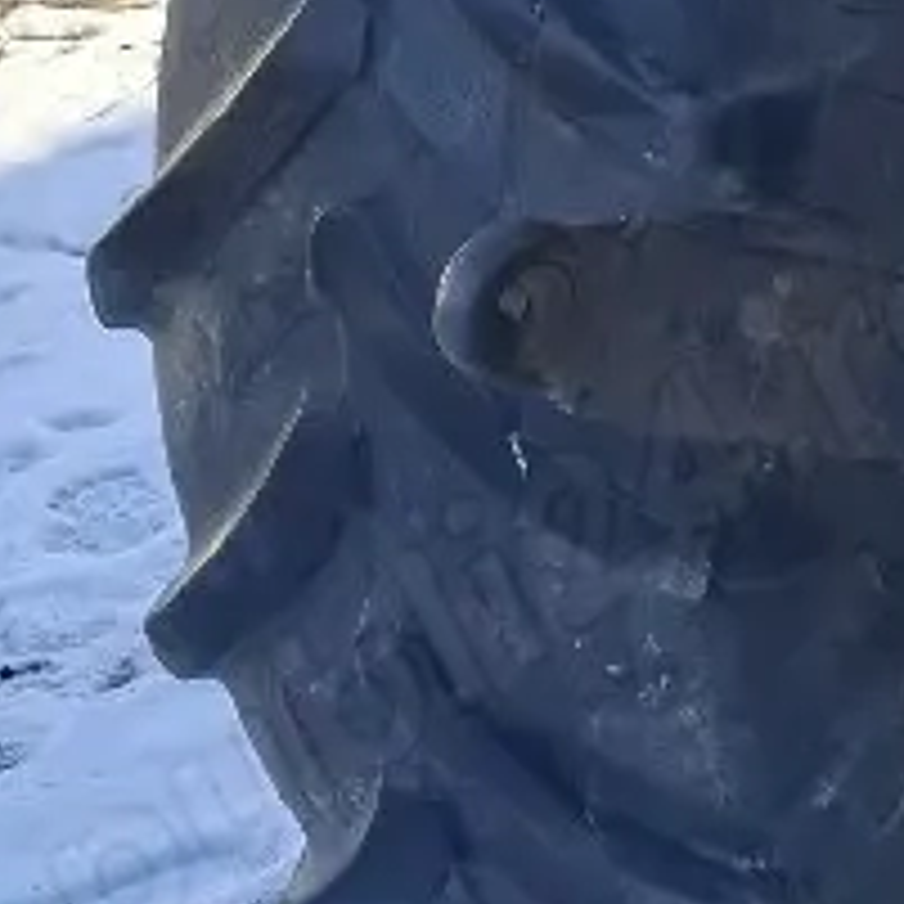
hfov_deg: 11.3
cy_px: -403
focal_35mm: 135
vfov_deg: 12.4
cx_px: 1988
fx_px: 3989
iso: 50
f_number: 1.8
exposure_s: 1/1000
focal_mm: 5.54
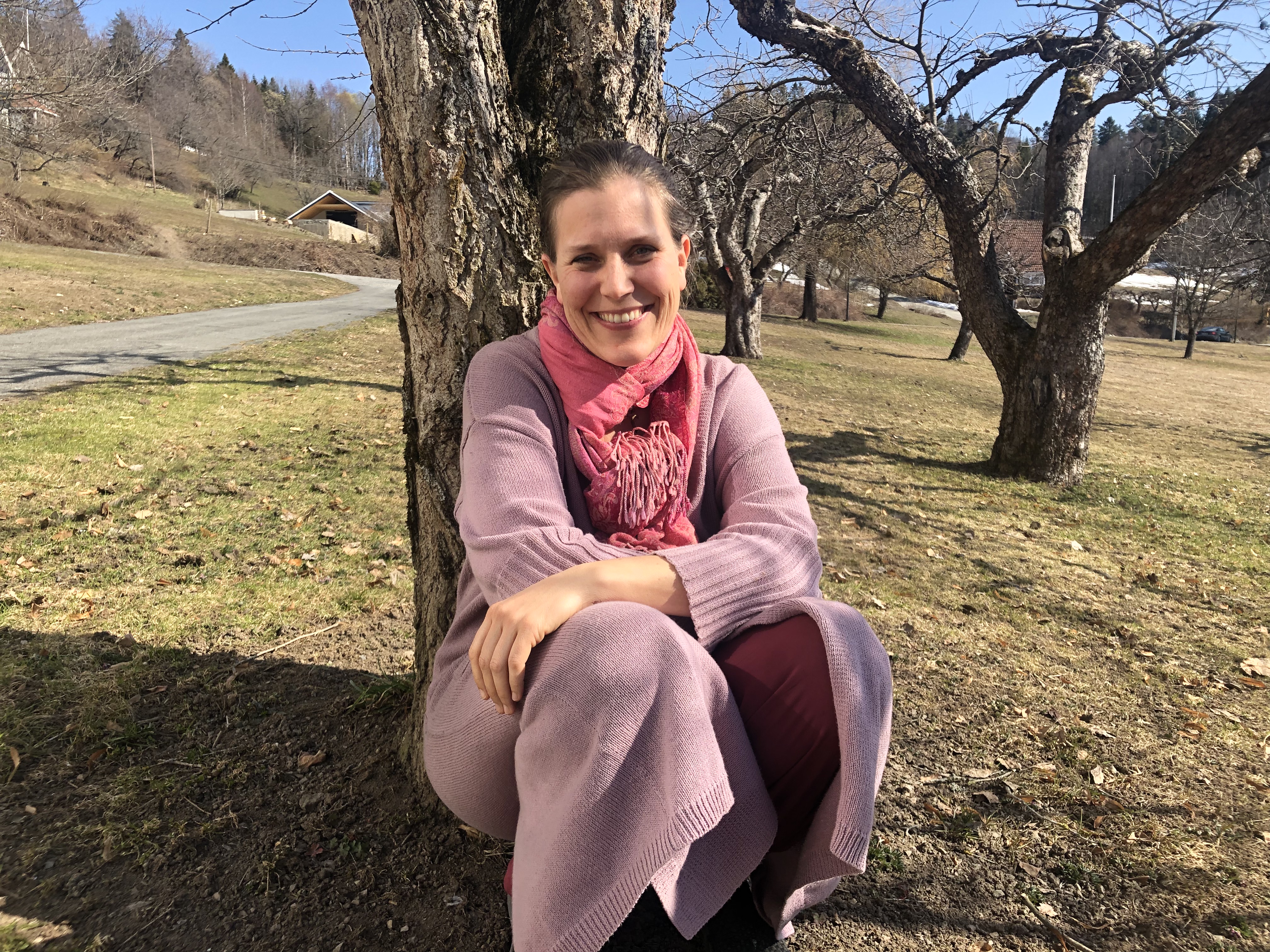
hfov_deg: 63.4
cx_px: 635
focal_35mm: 28
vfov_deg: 49.7
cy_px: 476
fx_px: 1027
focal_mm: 3.99
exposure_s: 1/1372
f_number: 1.8
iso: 20
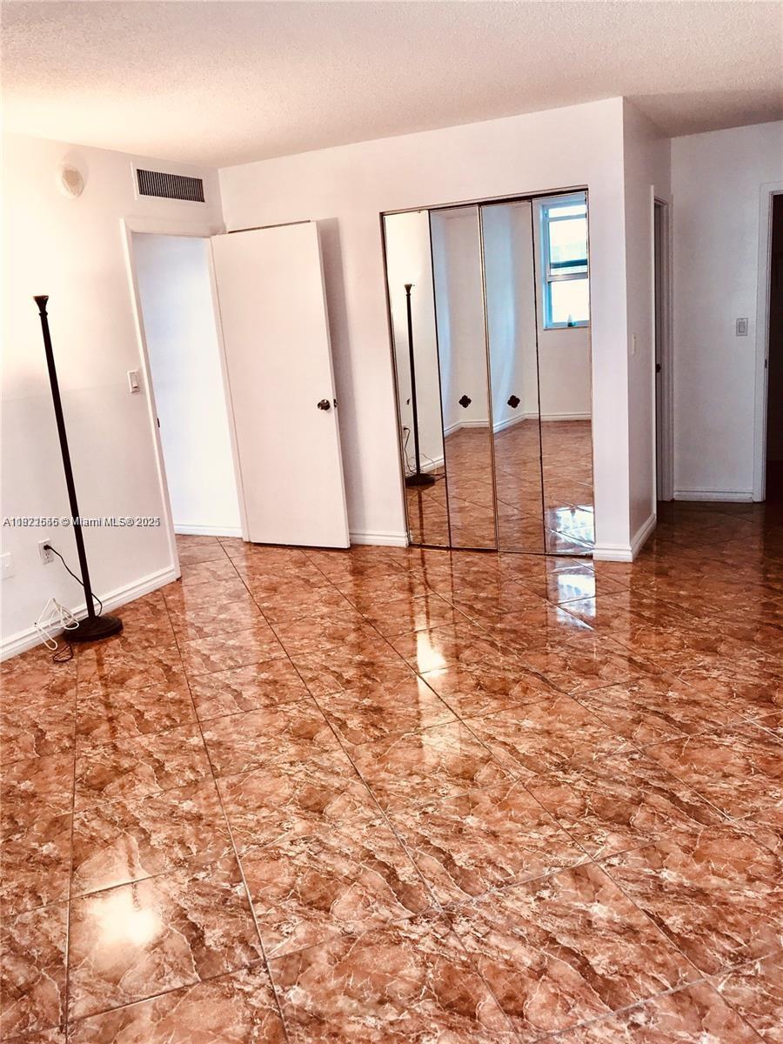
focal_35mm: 28
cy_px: 522
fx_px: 844
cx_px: 392
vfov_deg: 63.4
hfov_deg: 49.7
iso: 20
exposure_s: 1/44
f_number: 1.8
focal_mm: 3.99
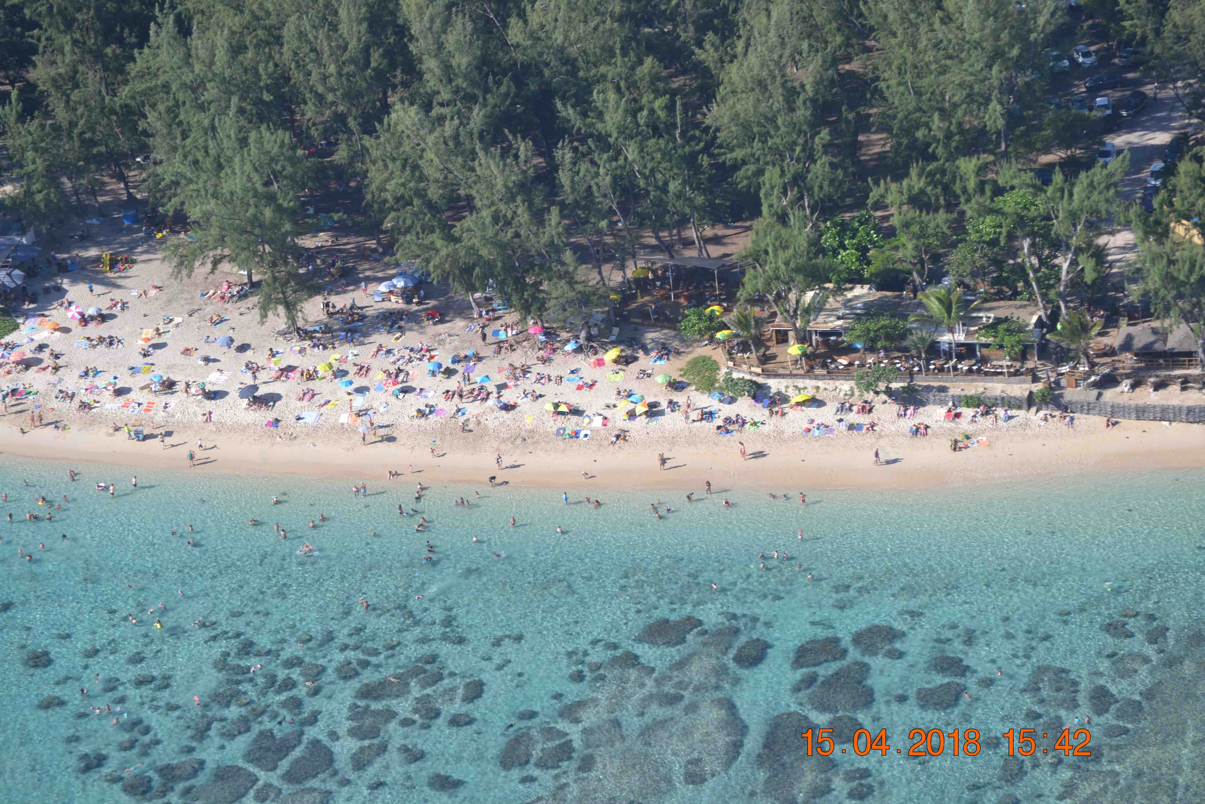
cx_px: 602
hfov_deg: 9.1
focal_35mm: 225
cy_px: 402
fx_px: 7531
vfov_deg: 6.1
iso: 400
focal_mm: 150
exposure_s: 1/800
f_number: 6.3
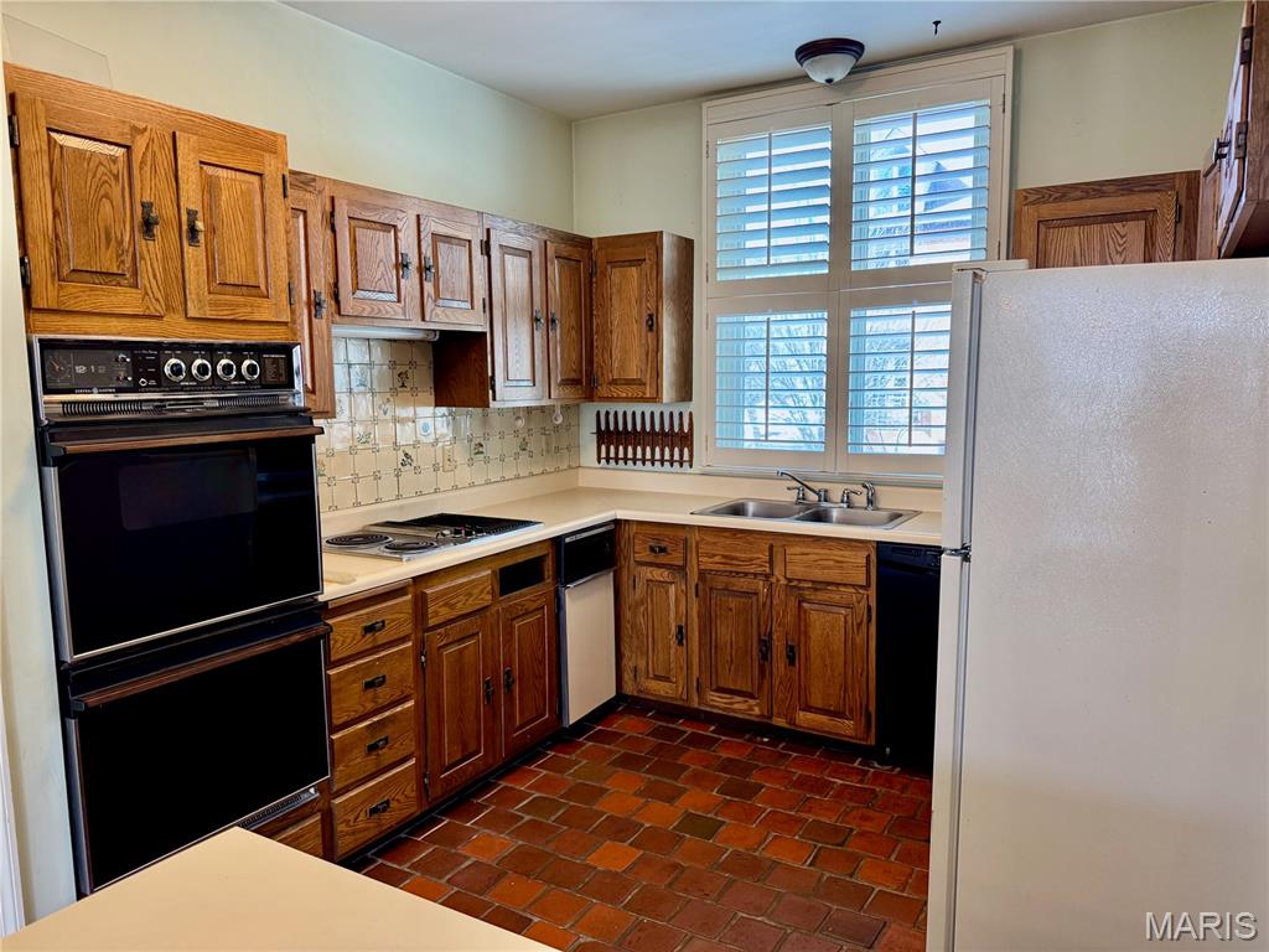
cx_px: 634
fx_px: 880
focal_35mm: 24
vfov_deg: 56.8
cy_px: 476
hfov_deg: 71.6
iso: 200
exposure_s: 1/60
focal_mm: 6.76
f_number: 1.78
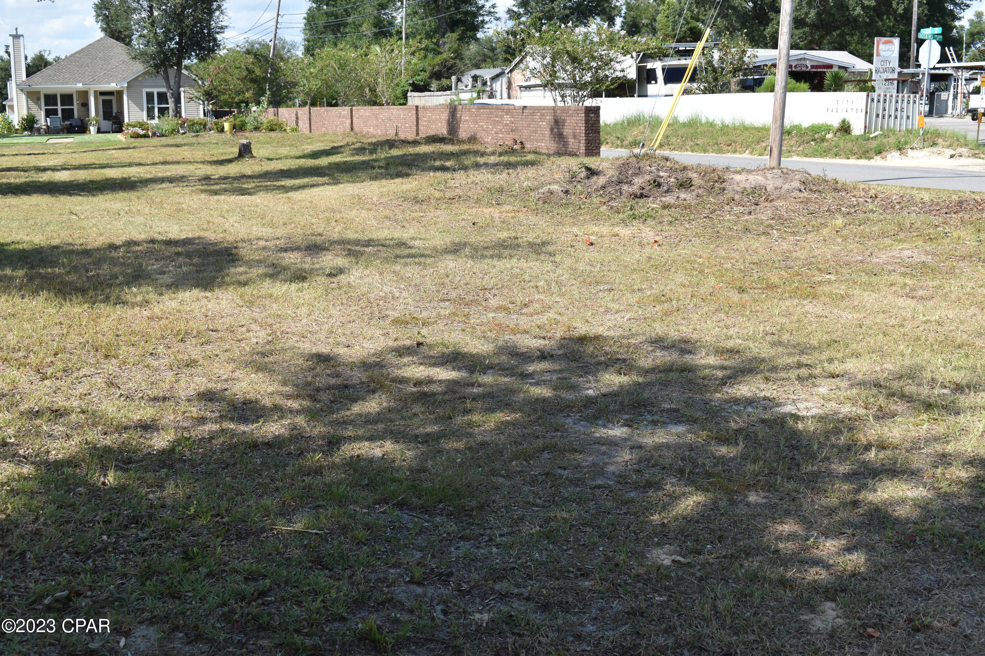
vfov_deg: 30.8
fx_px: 1190
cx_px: 492
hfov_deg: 45.0
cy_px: 328
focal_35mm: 44
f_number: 9
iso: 200
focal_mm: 29
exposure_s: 1/320
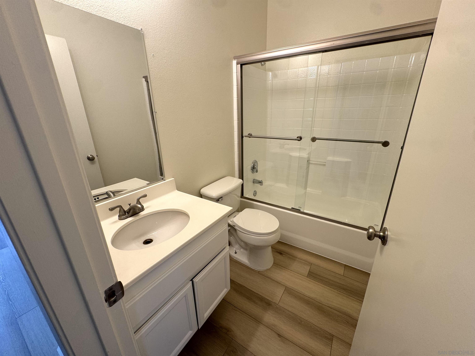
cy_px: 178
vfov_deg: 85.7
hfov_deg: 102.1
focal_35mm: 14
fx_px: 192
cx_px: 238
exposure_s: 1/120
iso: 80
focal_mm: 2.22
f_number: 2.2
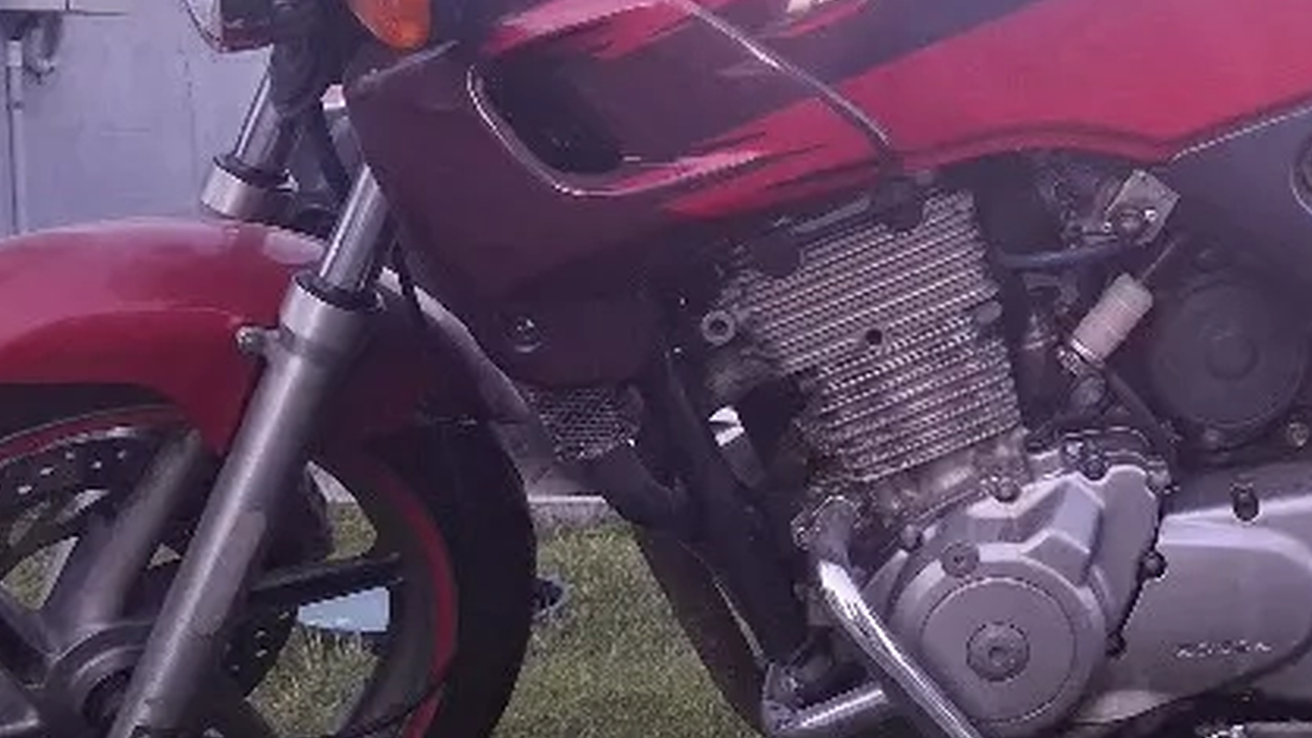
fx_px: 2087
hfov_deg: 33.3
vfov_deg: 20.0
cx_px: 1143
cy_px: 311
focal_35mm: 60
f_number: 1.8
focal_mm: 5.54
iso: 400
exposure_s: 1/25
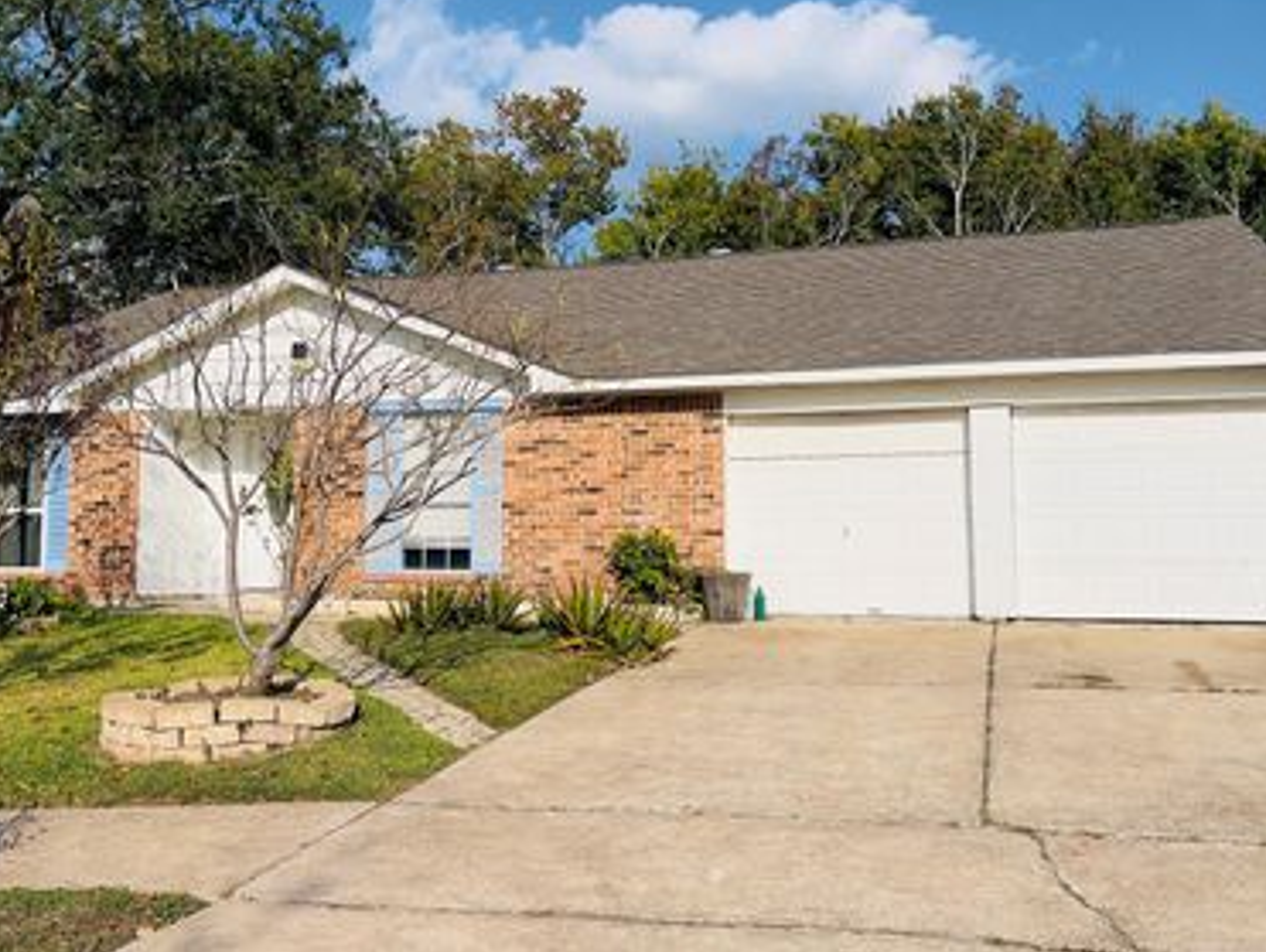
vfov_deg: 40.7
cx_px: 601
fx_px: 1281
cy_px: 425
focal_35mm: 35
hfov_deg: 52.6
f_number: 1.5
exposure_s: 1/6993
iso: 50
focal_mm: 5.7
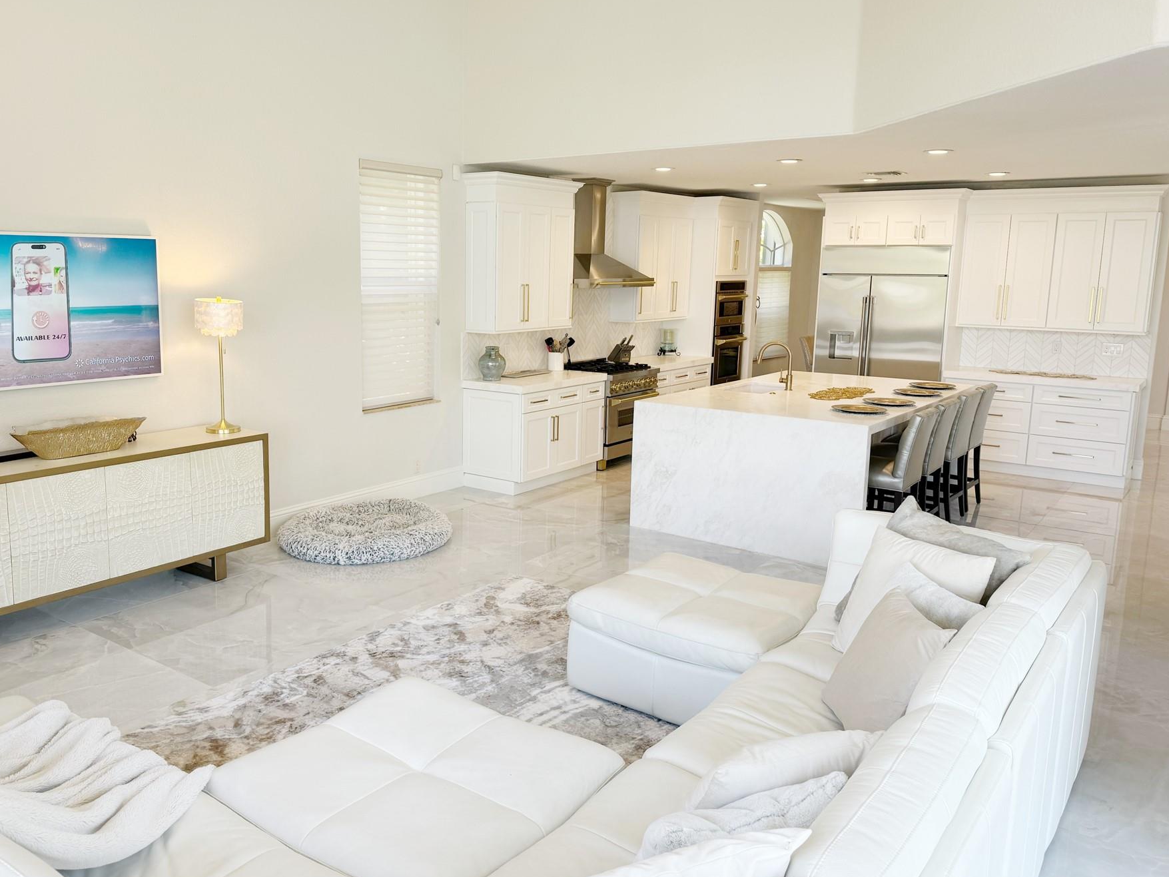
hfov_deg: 63.1
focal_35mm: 28
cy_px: 418
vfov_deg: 49.7
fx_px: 946
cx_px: 490
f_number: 1.78
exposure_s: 1/120
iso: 64
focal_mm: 6.86
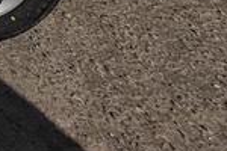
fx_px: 549
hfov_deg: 13.1
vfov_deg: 10.5
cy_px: -313
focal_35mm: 87
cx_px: -384
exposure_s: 1/6135
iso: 40
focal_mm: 2.22
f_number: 2.2
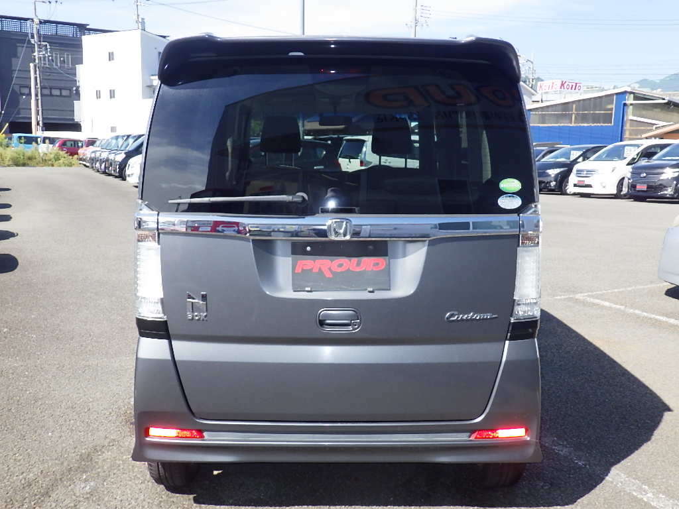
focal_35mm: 34
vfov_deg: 41.8
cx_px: 340
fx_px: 667
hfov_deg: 54.0
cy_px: 254
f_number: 4.6
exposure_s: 1/500
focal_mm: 6.1
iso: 250
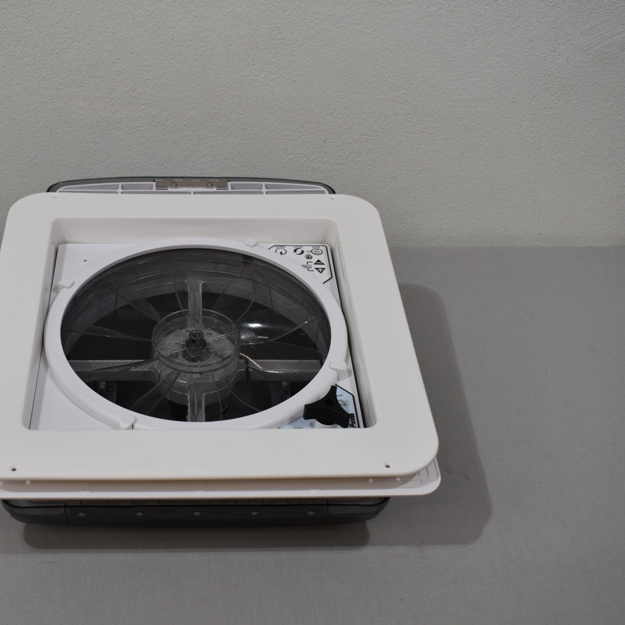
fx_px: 994
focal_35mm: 49
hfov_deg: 34.6
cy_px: 317
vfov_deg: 34.9
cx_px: 211
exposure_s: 1/125
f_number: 5.6
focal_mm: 25
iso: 250
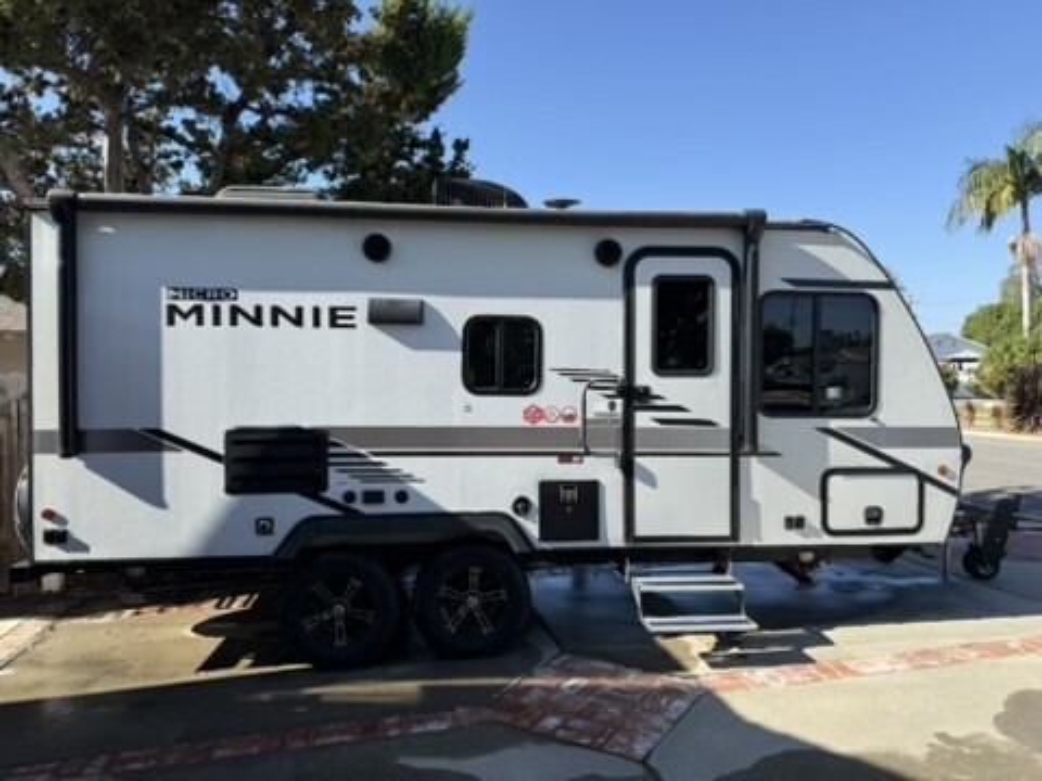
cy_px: 390
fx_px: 722
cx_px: 521
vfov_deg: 56.8
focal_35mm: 24
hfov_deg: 71.6
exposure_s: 1/2370
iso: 80
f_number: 1.78
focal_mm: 6.76
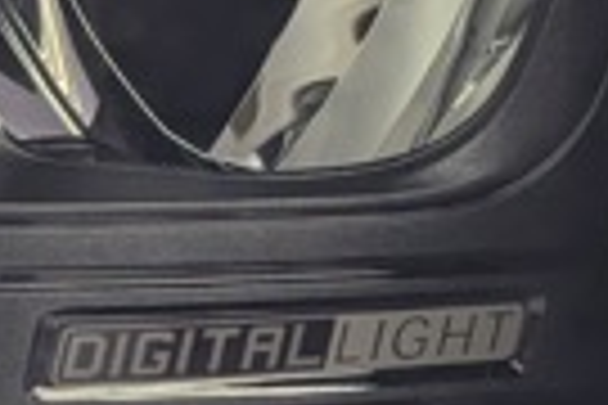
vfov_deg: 9.3
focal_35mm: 148
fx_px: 2499
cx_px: 486
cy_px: 266
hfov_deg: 13.8
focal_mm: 6.9
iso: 18
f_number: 1.68
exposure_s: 1/461
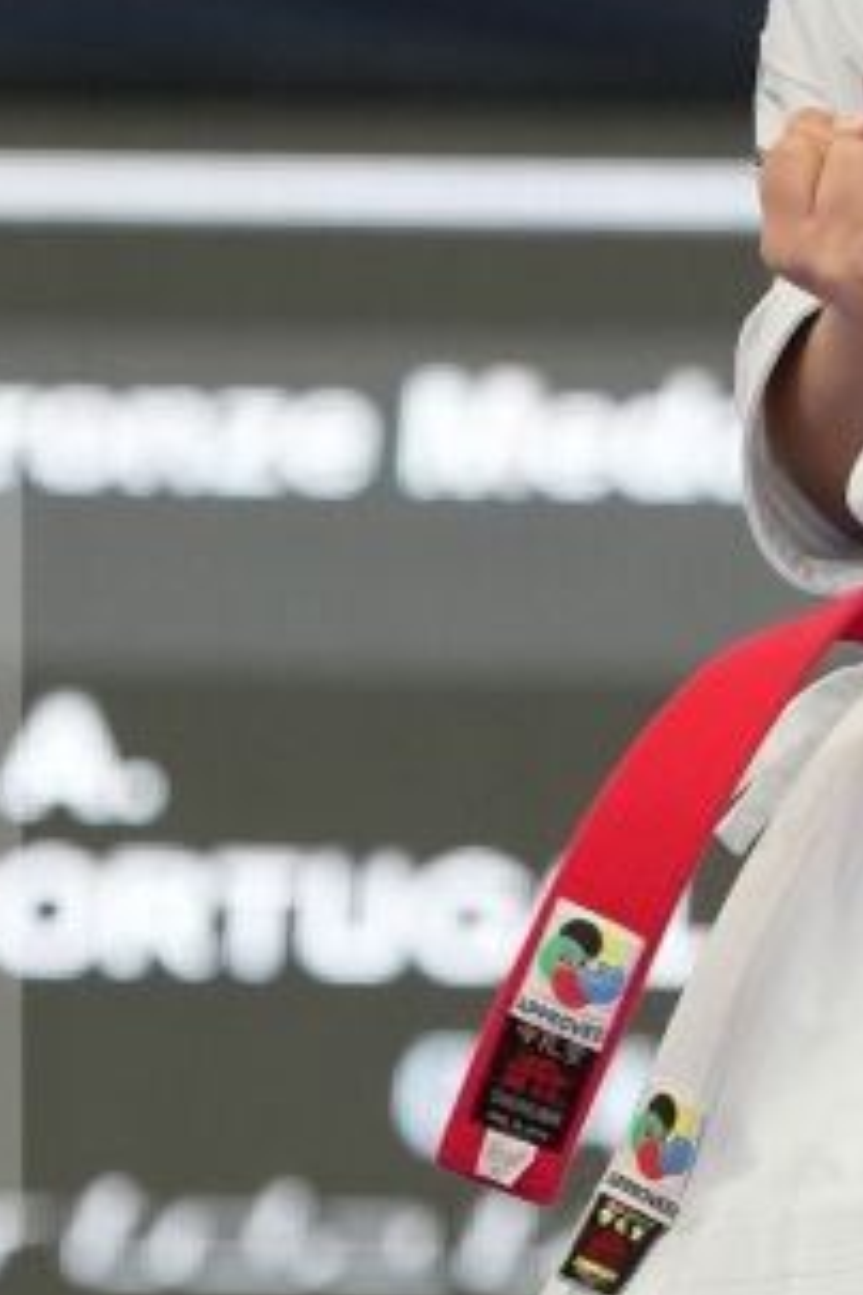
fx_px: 30778
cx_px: 1072
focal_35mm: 856
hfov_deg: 1.6
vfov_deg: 2.4
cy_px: 863
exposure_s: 1/500
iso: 1000
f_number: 2.8
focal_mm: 144
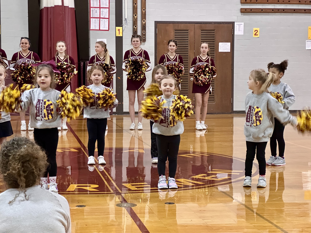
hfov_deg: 25.3
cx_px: 156
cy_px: 116
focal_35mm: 77
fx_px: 692
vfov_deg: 19.1
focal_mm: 9
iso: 800
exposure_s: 1/41
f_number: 2.8
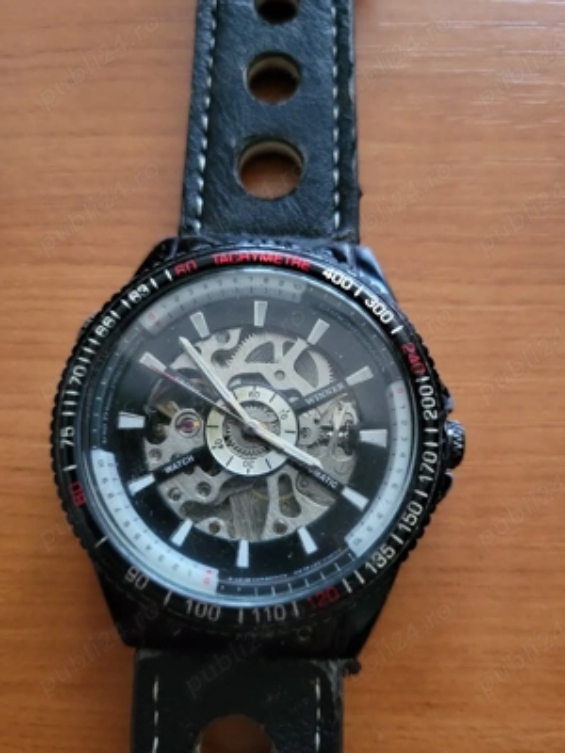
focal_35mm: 26
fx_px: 566
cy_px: 376
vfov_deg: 67.3
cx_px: 282
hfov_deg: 53.1
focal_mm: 5.4
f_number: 1.8
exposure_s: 1/25.1
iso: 640
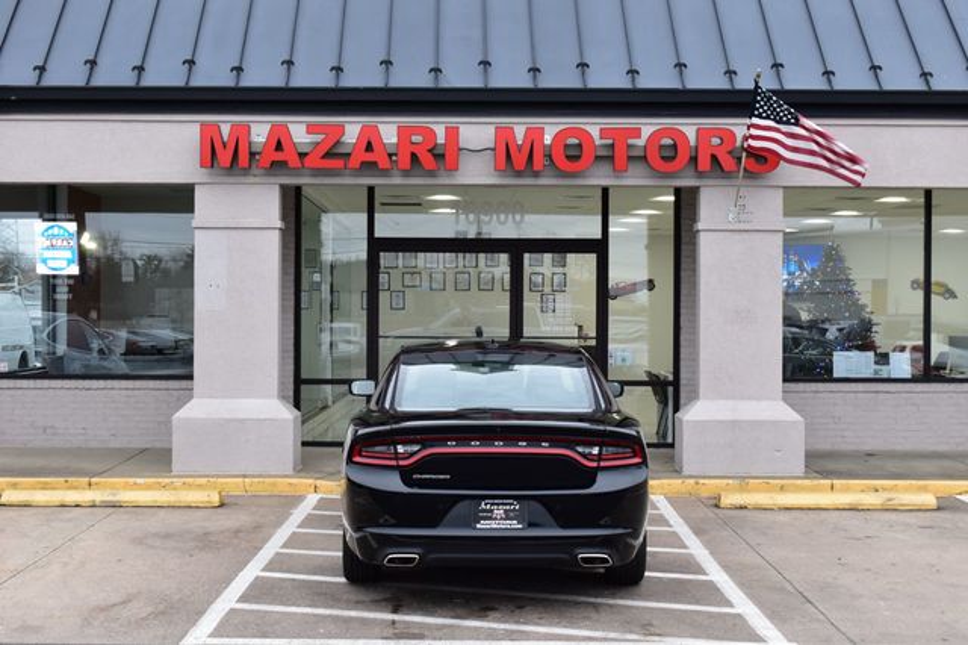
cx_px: 484
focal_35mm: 52
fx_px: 1411
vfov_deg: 25.7
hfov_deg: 37.9
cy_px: 322
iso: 400
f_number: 7.1
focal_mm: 35
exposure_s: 1/40
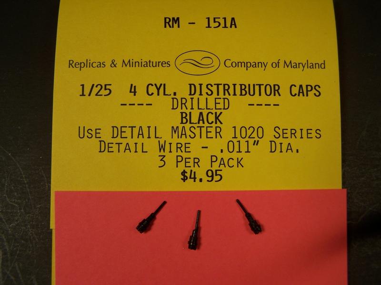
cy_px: 142
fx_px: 418
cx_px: 190
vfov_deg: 37.7
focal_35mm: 38
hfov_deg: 49.0
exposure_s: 1/350
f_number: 2.8
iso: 80
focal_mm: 6.3
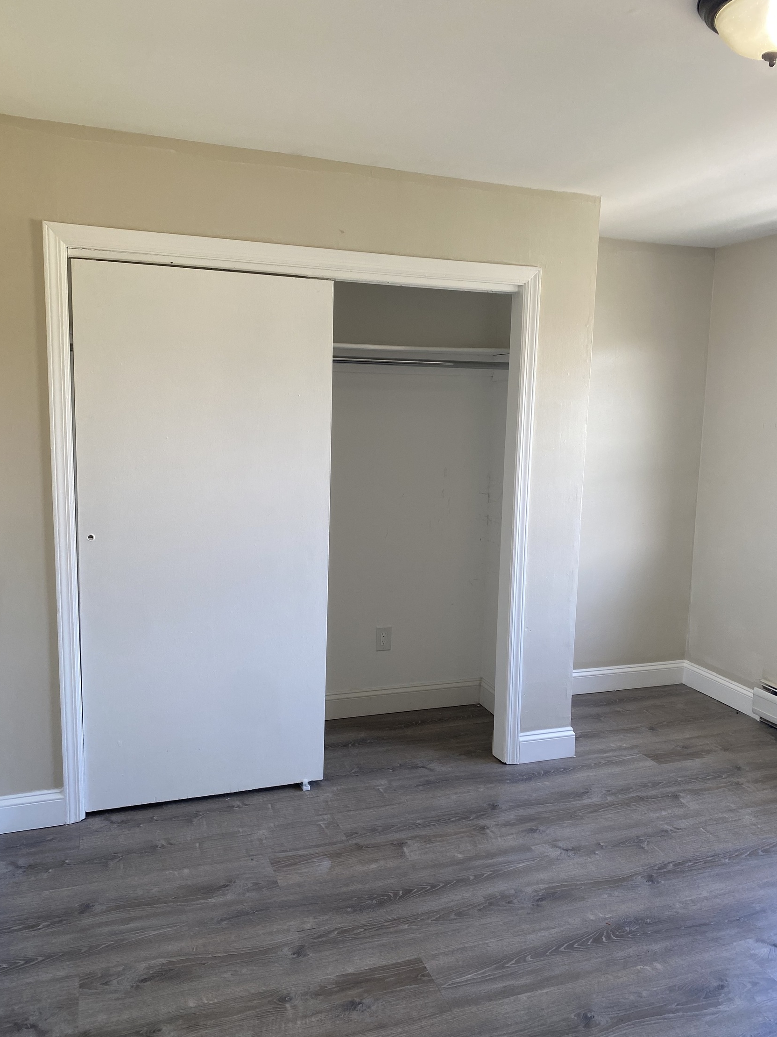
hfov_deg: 51.3
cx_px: 382
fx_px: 808
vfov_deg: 65.3
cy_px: 520
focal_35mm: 27
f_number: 1.8
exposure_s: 1/121
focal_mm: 4.25
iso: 100
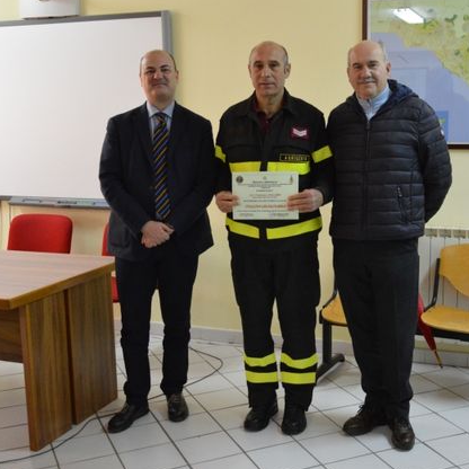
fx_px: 720
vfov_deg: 36.1
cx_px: 283
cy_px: 236
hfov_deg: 35.9
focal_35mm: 47
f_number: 3.8
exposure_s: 1/100
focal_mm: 24
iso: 3200
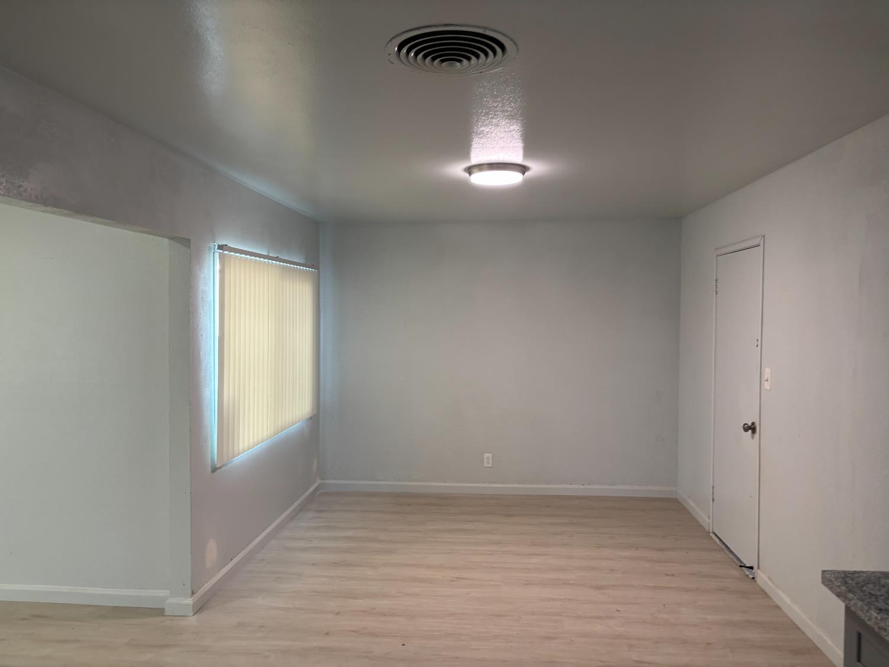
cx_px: 444
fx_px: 668
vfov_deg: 53.1
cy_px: 334
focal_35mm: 26
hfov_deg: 67.3
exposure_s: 1/120
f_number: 1.6
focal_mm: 5.96
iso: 125
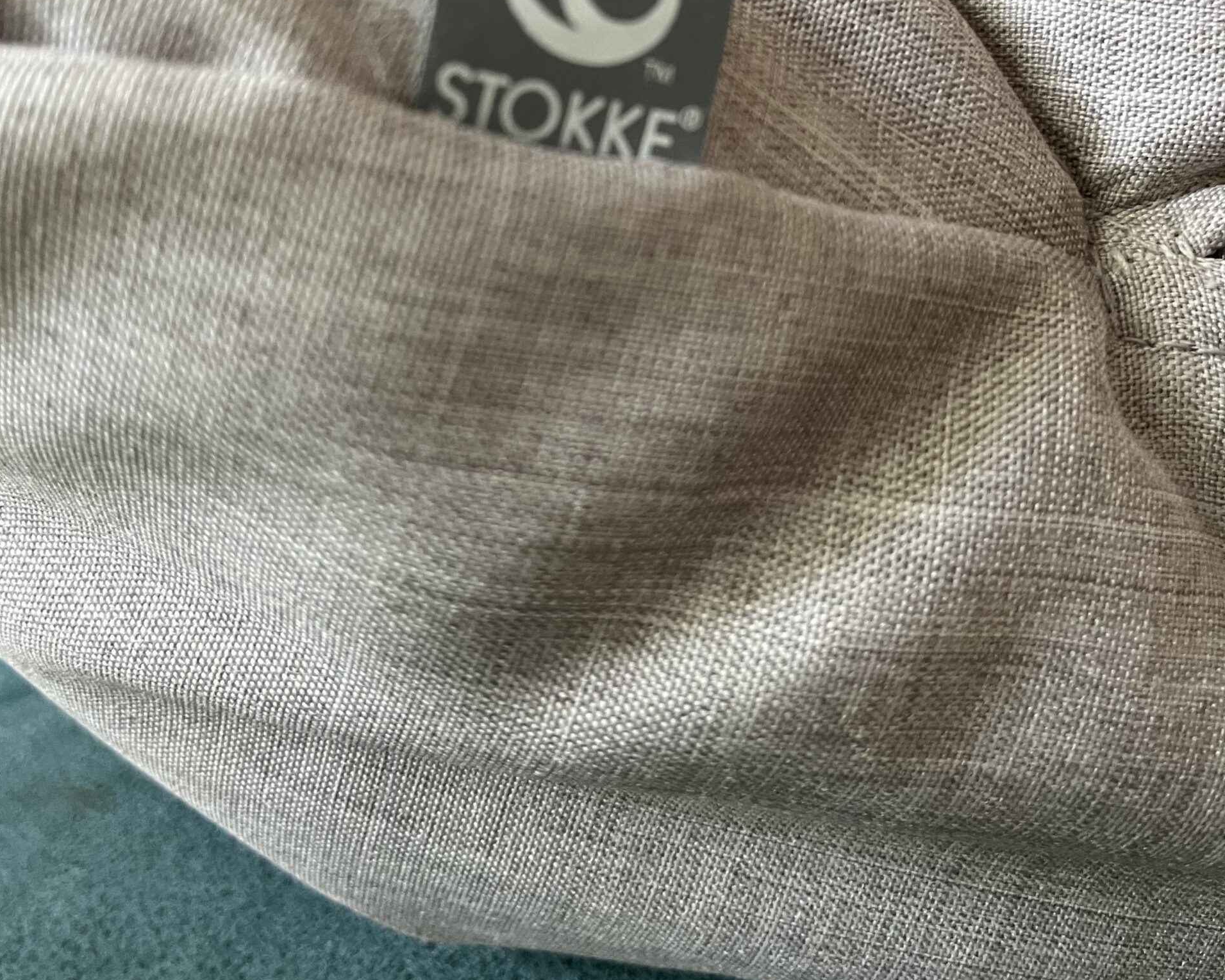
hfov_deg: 52.8
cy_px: 197
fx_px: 1233
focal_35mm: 34
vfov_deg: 41.5
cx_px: 612
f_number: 1.6
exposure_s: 1/60
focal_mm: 5.1
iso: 250
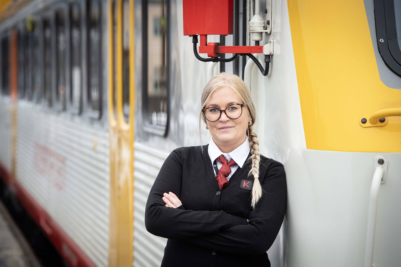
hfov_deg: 12.1
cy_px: 134
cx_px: 200
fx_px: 1893
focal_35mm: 170
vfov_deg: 8.1
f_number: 6.3
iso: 1000
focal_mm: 170
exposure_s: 1/250
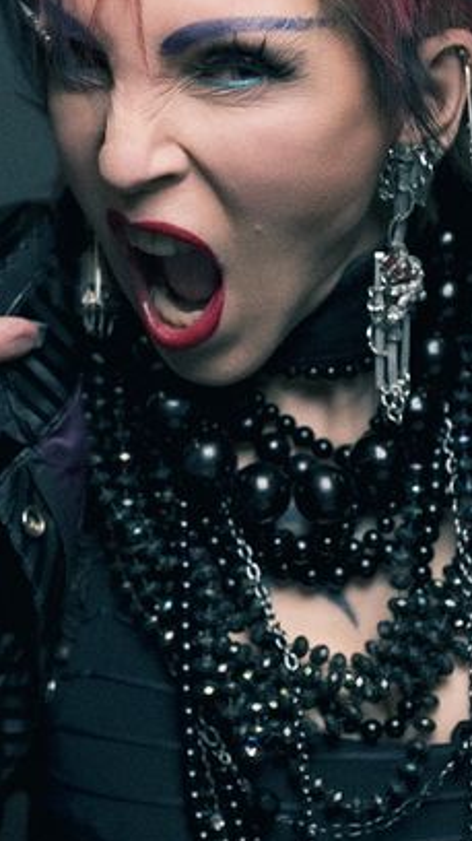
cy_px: 383
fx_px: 2362
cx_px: 202
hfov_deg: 11.4
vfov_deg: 20.2
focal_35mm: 106
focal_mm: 50
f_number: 3.5
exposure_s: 1/125
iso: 100
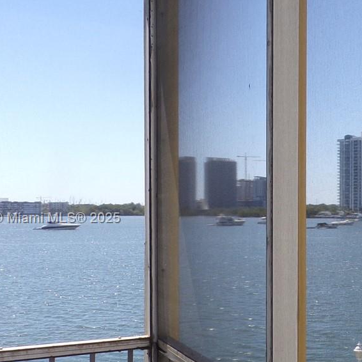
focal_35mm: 60
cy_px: 219
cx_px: 427
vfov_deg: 28.5
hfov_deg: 25.8
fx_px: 710
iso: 80
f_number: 5.8
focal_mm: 4.3
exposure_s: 1/240
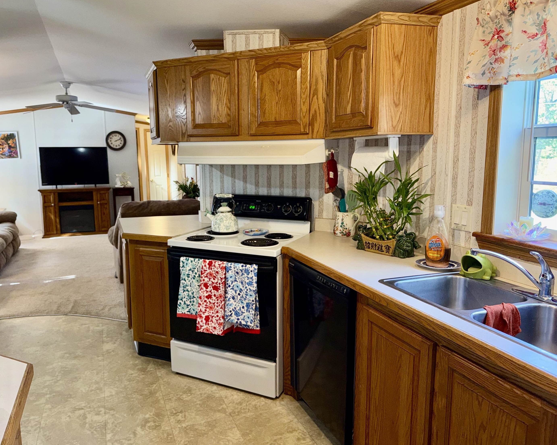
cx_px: 248
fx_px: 429
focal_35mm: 26
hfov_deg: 65.8
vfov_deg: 54.9
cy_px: 217
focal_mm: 6.76
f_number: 1.78
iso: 50
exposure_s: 1/34
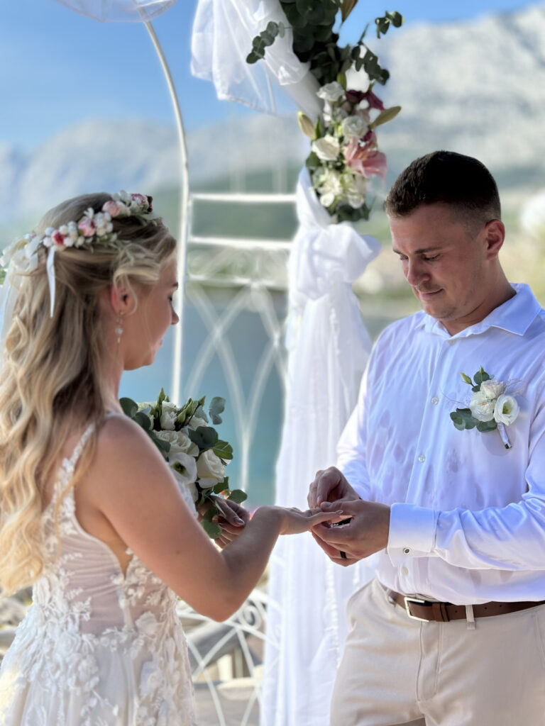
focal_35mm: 48
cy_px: 363
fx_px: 1008
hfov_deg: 30.3
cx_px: 272
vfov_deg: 39.7
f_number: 1.78
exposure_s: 1/4785
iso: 100
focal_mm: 6.86
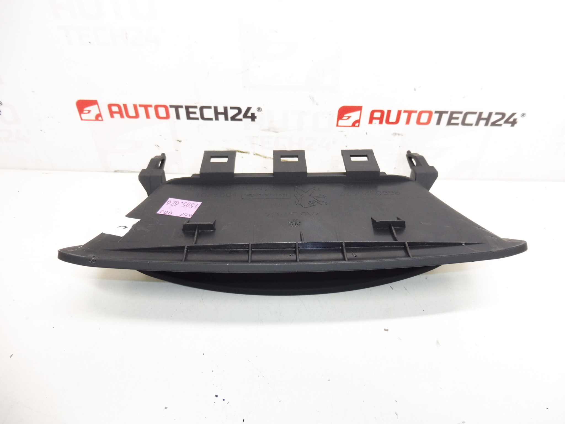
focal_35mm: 24
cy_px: 212
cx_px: 282
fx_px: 392
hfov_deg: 71.6
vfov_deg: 56.8
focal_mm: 4.3
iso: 200
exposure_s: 1/60
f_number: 3.5
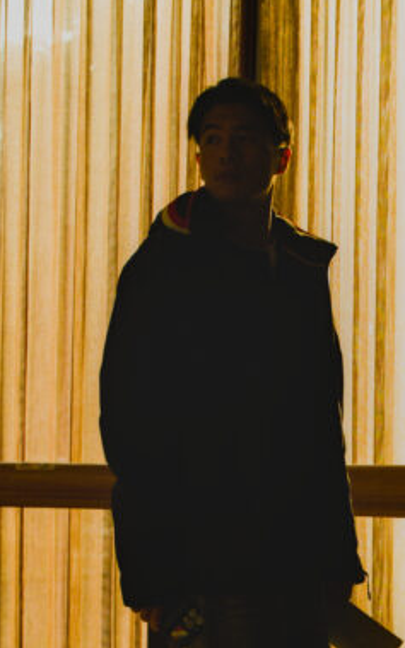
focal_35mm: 96
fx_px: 1695
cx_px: 424
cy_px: 636
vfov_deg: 21.0
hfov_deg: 13.4
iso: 640
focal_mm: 20.8
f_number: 3.2
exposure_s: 1/500
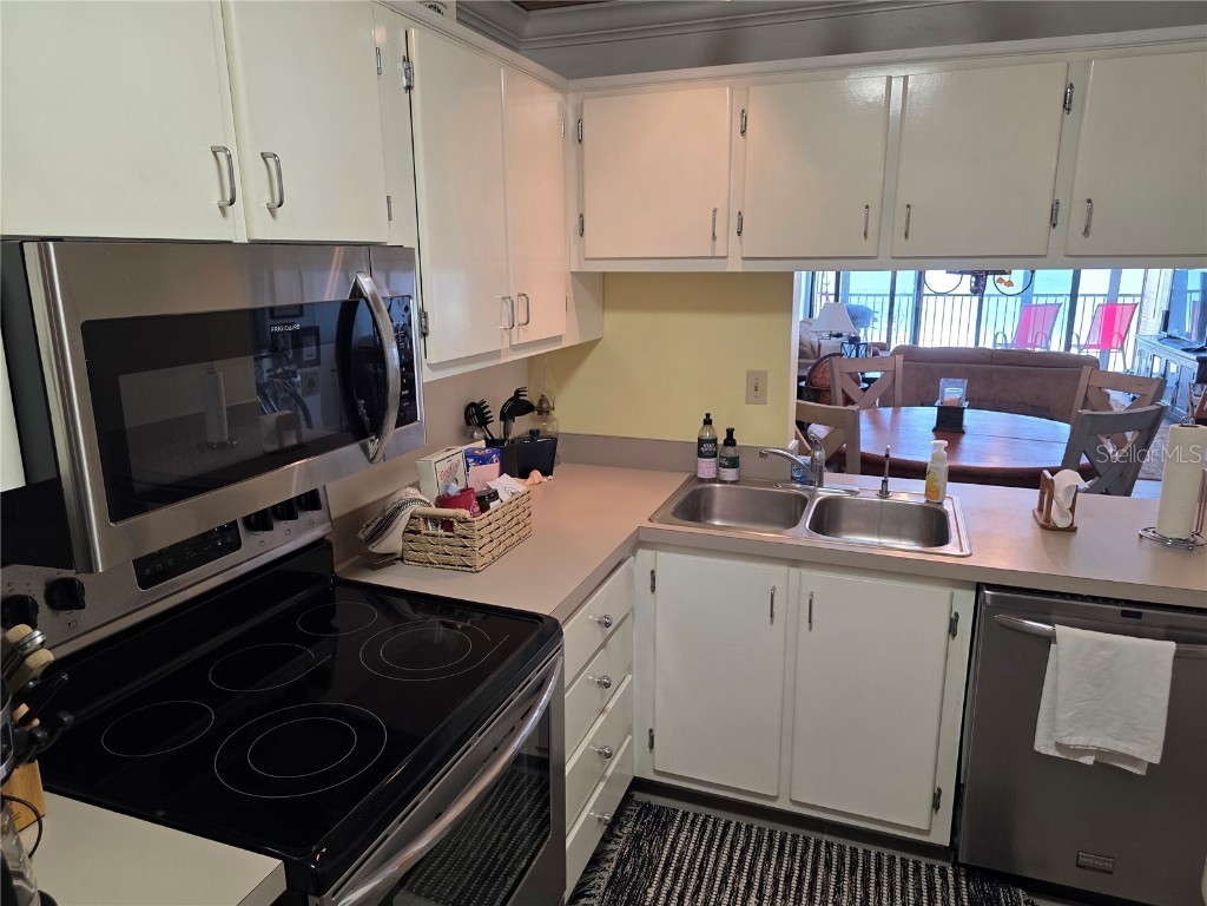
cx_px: 604
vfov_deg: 58.9
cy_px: 453
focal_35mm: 23
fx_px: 802
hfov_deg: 73.9
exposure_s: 1/120
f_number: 1.7
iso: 160
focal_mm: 6.3
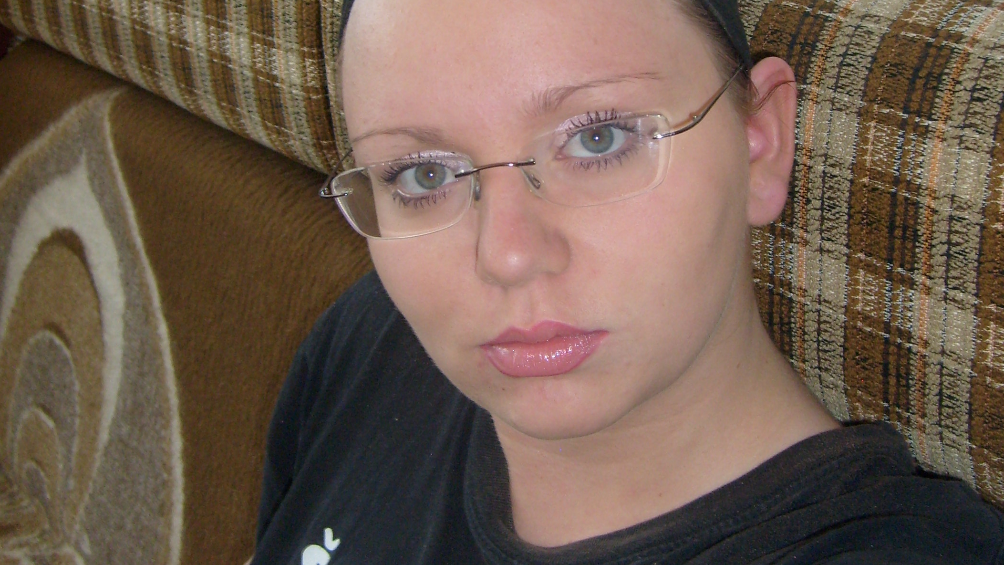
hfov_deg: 40.6
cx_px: 501
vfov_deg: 23.2
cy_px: 111
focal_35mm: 51
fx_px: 1358
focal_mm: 5.8
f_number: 2.8
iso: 100
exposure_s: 1/45
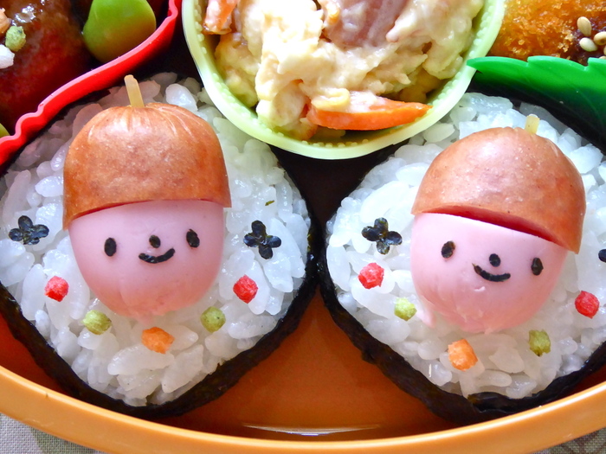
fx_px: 1313
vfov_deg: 19.6
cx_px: 303
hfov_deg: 26.0
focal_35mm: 75
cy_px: 227
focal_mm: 12.5
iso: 400
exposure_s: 1/13
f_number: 4.5
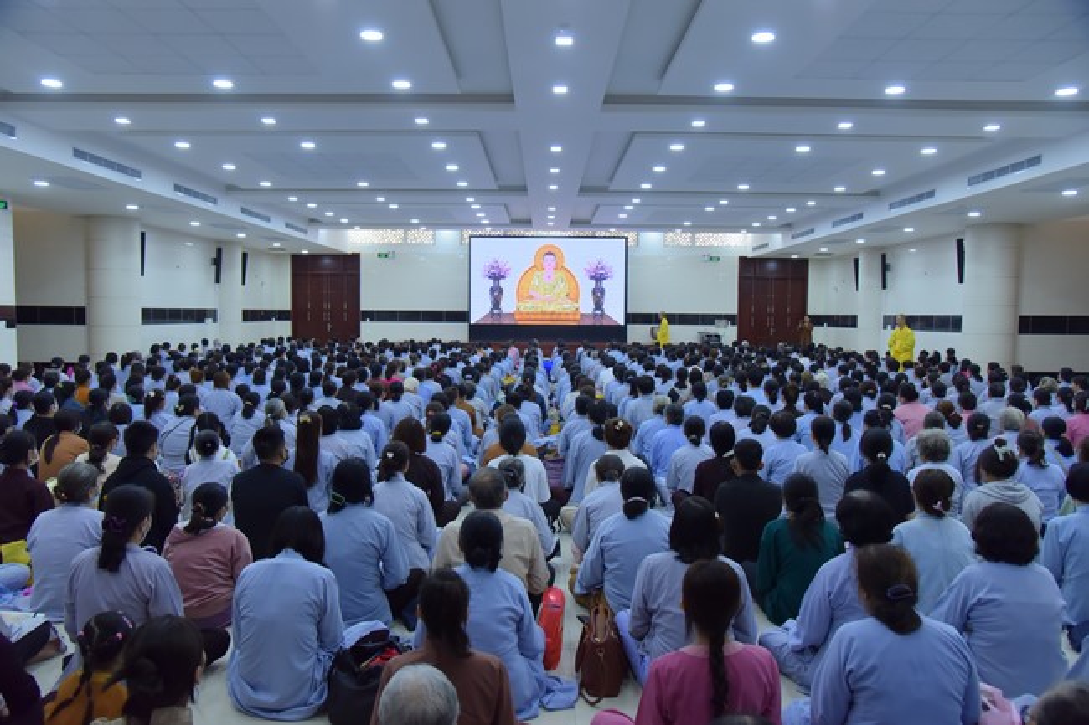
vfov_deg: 47.9
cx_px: 544
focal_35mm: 27
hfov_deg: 67.4
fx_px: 816
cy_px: 362
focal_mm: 27
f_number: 5.6
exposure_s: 1/100
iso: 1250
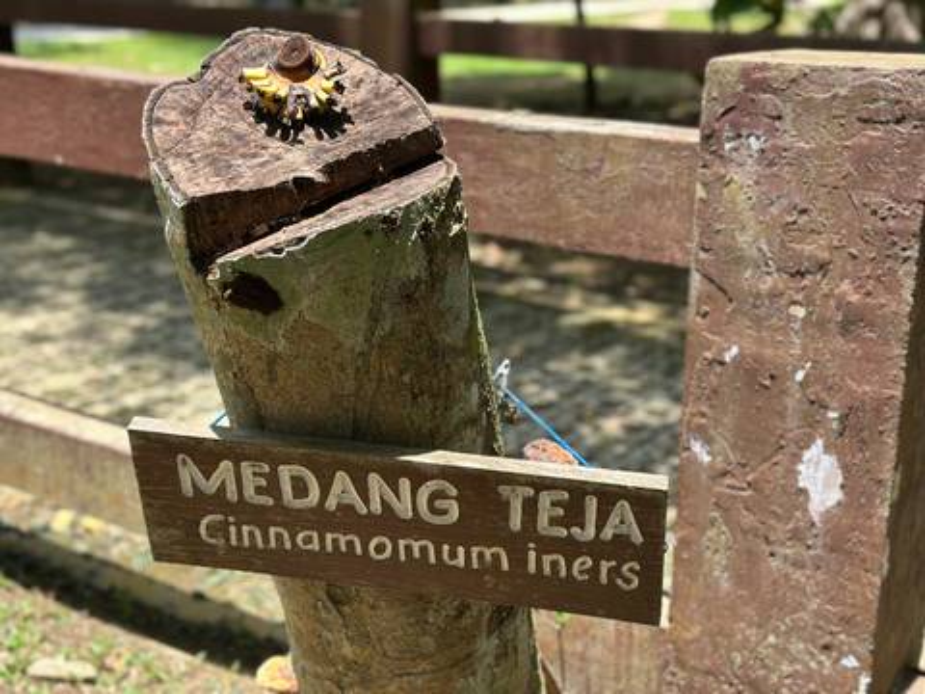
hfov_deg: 39.7
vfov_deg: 30.3
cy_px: 347
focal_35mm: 48
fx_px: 1283
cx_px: 462
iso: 80
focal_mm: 6.86
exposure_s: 1/990
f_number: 1.78
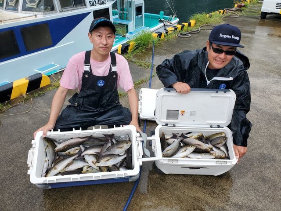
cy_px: 106
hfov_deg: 67.3
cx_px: 140
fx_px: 211
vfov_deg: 53.1
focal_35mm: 26
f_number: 2.4
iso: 50
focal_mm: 4.3
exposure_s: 1/689
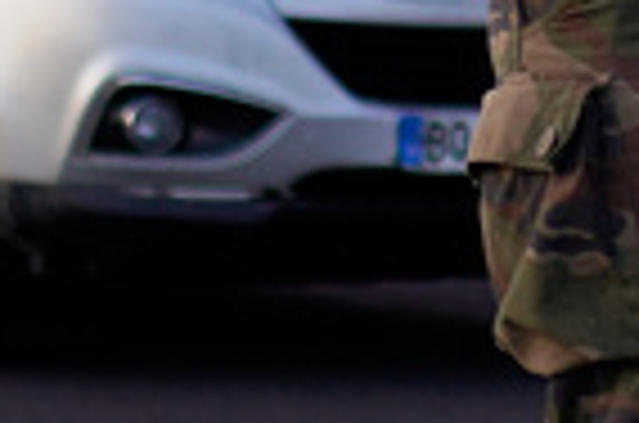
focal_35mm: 253
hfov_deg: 8.1
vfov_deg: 5.4
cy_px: 56
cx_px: 778
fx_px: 4481
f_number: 1.4
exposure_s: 1/800
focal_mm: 35
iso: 100
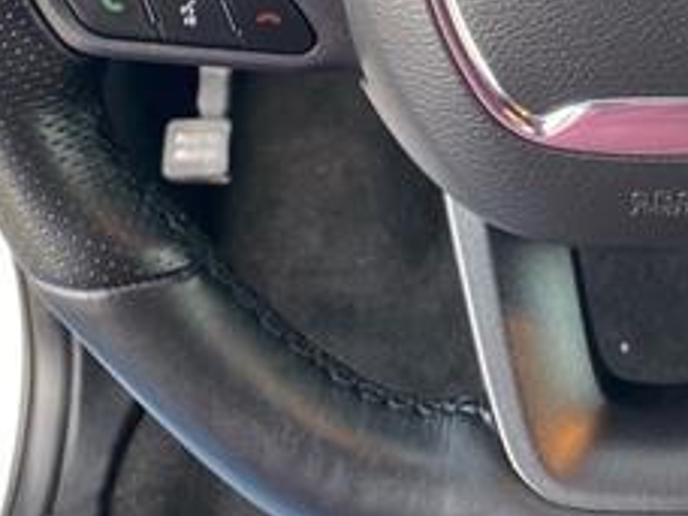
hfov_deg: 26.2
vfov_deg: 18.4
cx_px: 546
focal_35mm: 73
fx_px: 1451
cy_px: -199
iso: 125
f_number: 1.8
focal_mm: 4.25
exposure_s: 1/97
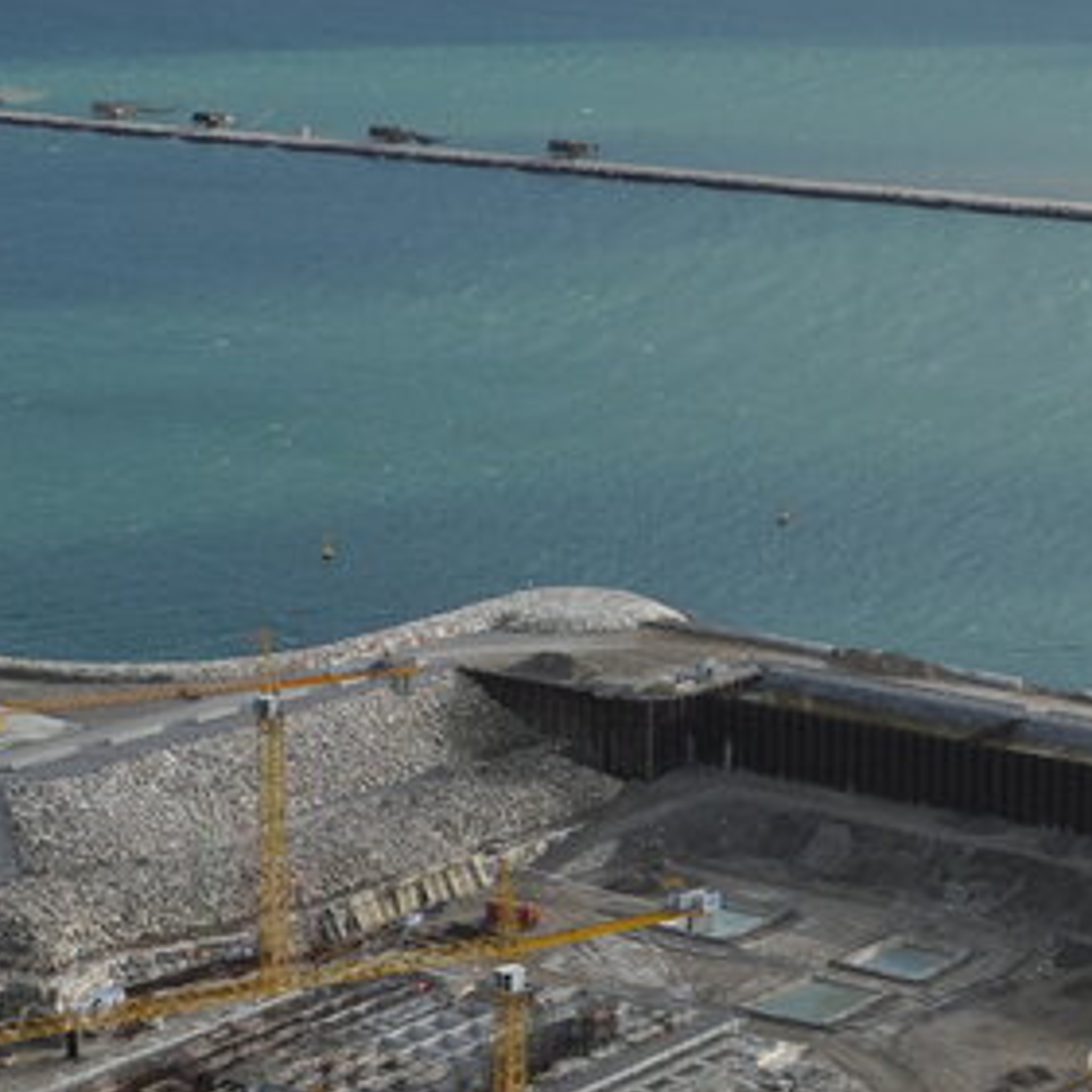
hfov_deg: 15.7
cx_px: 497
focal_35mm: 111
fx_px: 3962
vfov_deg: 15.6
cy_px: 886
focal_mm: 34
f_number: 5.6
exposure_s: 1/1600
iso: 400
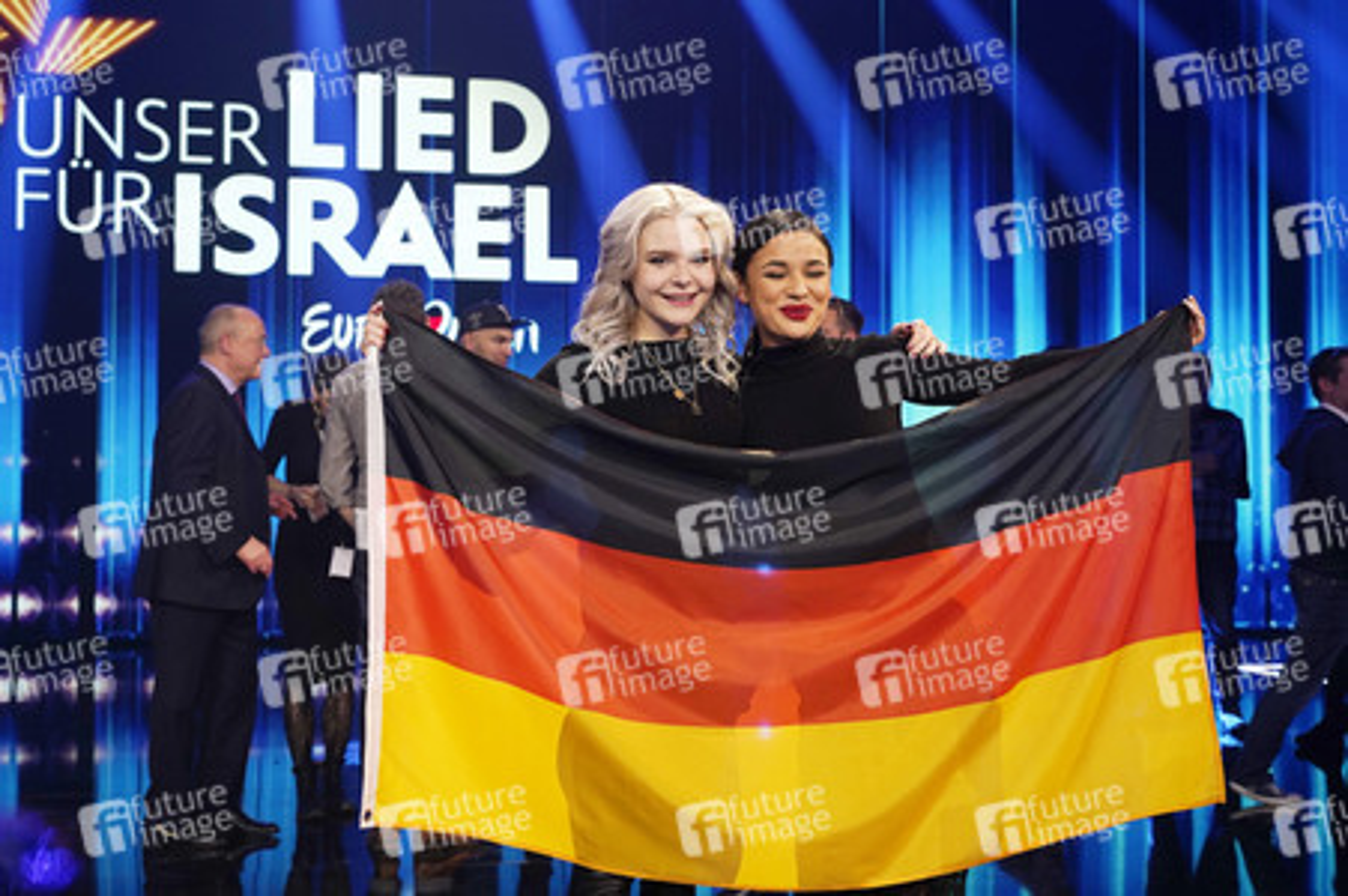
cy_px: 448
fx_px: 1908
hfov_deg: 38.9
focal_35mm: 51
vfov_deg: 26.4
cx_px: 674
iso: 1600
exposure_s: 1/200
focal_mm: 51
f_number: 5.6
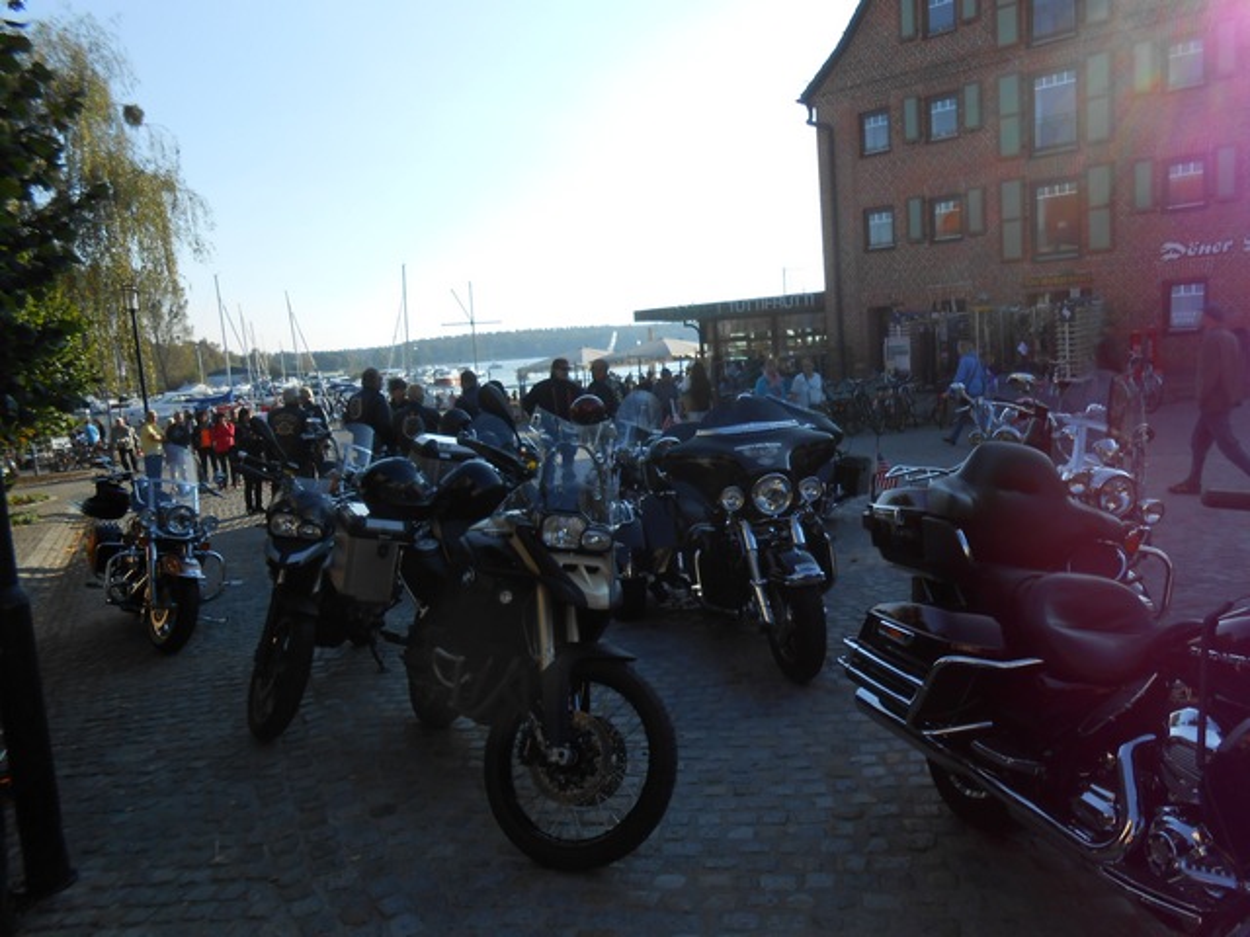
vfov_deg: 53.1
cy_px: 468
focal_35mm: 26
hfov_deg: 67.3
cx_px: 625
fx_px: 939
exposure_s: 1/640
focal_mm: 4.6
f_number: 3.5
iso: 80
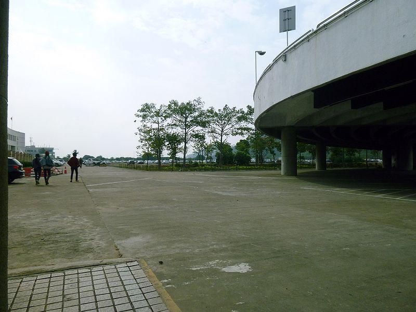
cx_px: 208
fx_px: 300
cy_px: 156
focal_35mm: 25
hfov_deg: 69.4
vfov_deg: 54.9
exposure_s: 1/500
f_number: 10
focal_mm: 4.5
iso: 200
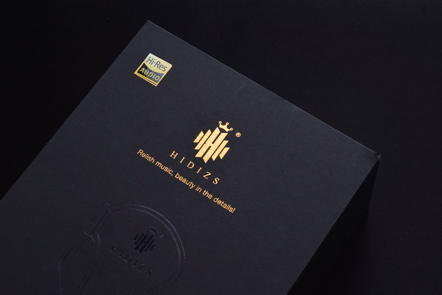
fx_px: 1013
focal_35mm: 82
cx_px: 221
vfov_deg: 16.6
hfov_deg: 24.6
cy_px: 148
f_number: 11
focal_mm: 55
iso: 1600
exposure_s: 1/500
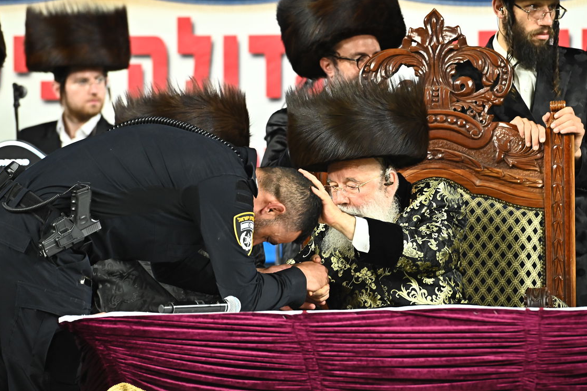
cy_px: 176
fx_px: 4075
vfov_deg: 5.5
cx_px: 314
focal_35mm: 250
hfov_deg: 8.2
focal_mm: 200
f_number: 5
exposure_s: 1/160
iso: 3200
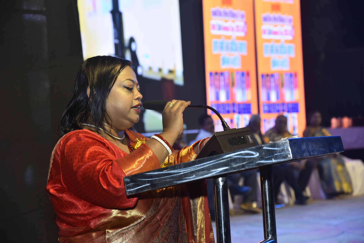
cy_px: 122
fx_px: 829
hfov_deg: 24.8
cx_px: 182
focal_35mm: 82
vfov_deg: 16.7
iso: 320
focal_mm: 82
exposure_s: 1/200
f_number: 5
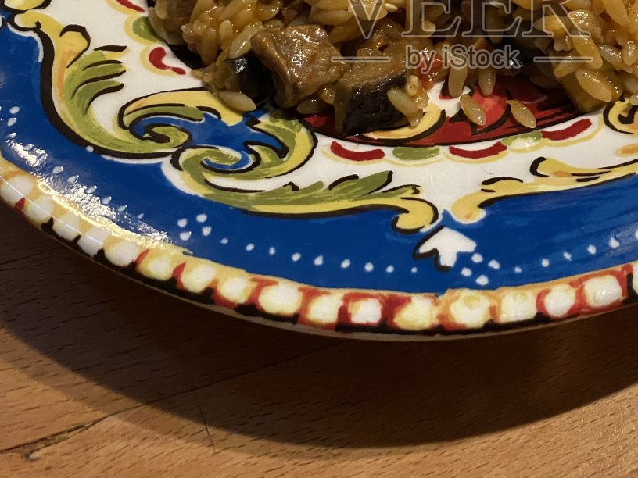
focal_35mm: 51
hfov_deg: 36.8
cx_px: 461
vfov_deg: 27.2
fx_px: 940
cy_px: 21
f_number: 1.8
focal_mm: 4.25
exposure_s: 1/50
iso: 500
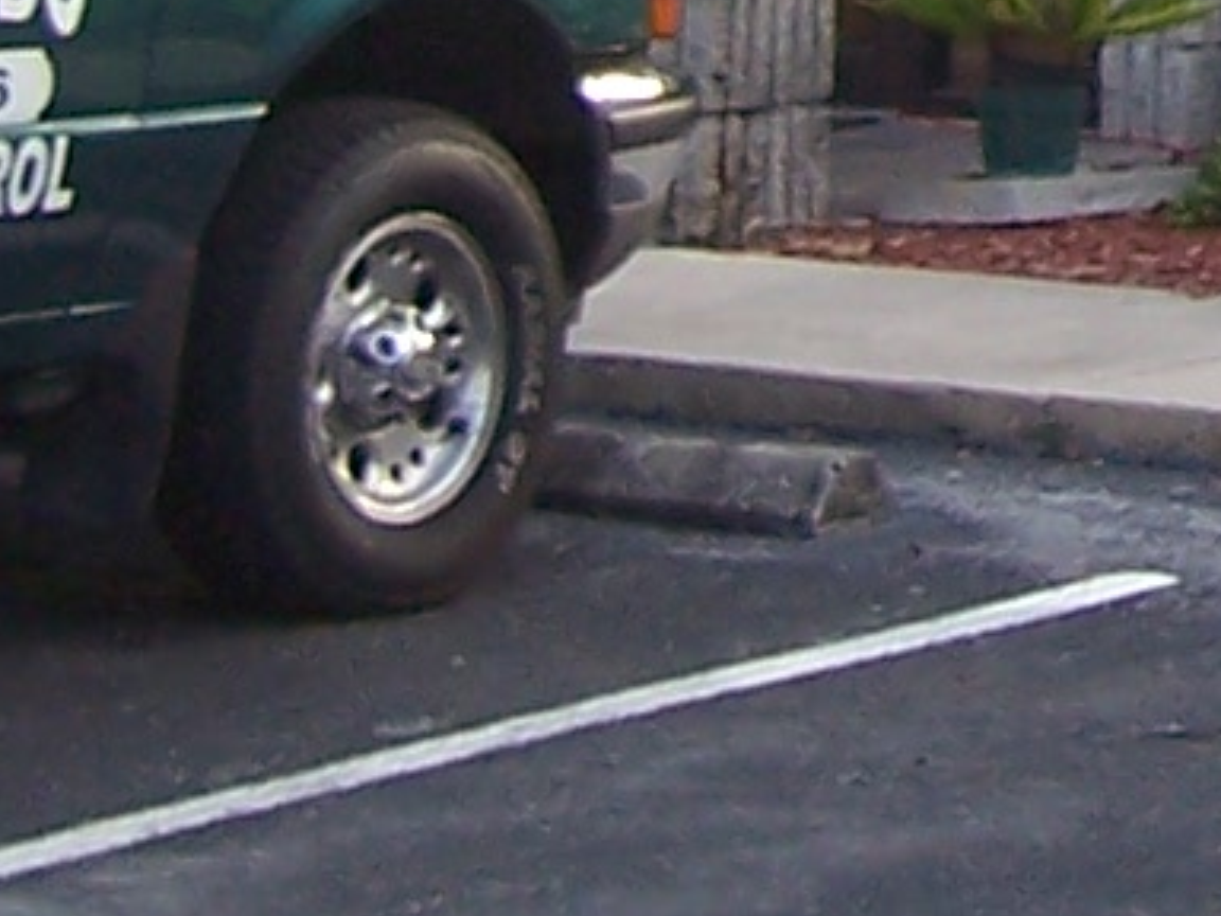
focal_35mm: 204
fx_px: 7196
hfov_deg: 9.3
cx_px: 2153
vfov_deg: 7.0
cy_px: -1069
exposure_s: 1/250
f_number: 2.7
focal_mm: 5.6
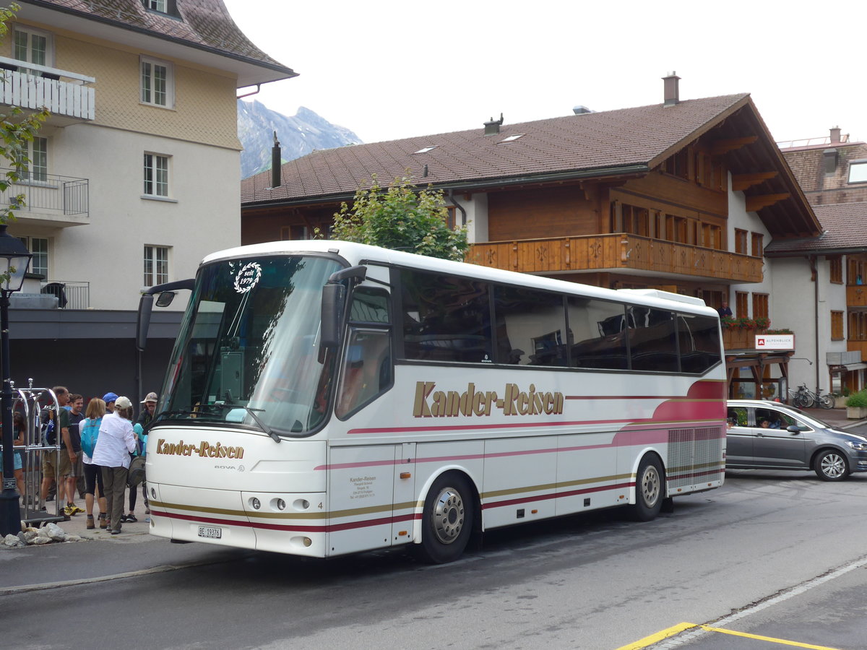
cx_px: 434
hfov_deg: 42.9
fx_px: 1102
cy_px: 325
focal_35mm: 44
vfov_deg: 32.9
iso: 80
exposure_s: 1/320
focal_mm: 9
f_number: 2.8
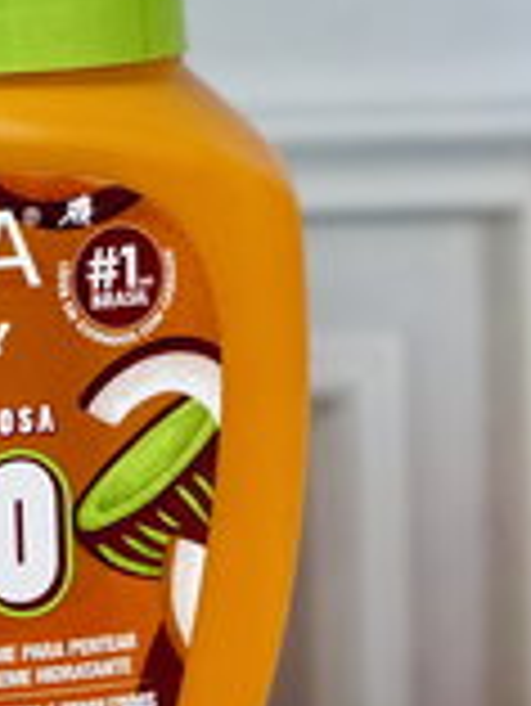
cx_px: -130
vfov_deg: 7.5
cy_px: 551
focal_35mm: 262
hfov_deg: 5.6
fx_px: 5351
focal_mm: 9
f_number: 2.8
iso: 100
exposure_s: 1/100
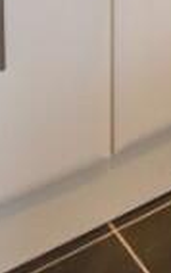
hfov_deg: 11.0
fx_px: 819
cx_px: 323
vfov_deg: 14.4
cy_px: -328
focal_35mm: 110
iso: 450
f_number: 4.5
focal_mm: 10
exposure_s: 1/60
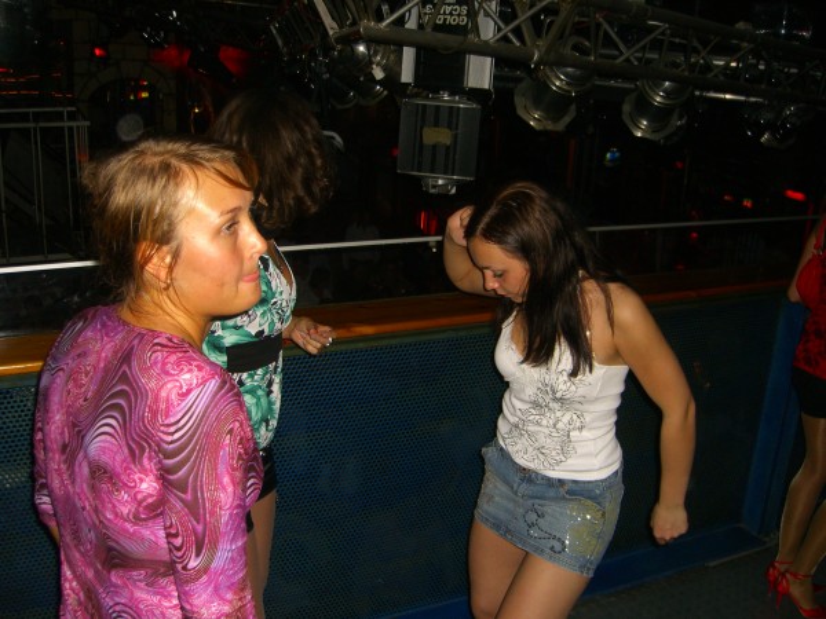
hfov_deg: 49.0
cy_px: 310
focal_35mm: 38
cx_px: 413
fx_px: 907
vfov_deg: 37.7
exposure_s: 1/60
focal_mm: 7.9
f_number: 2.8
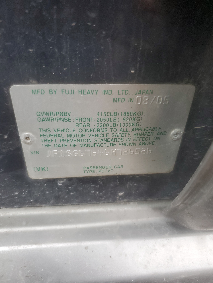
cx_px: 106
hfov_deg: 53.1
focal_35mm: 26
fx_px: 213
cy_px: 142
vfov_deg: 67.3
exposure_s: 1/120
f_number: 1.5
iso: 78
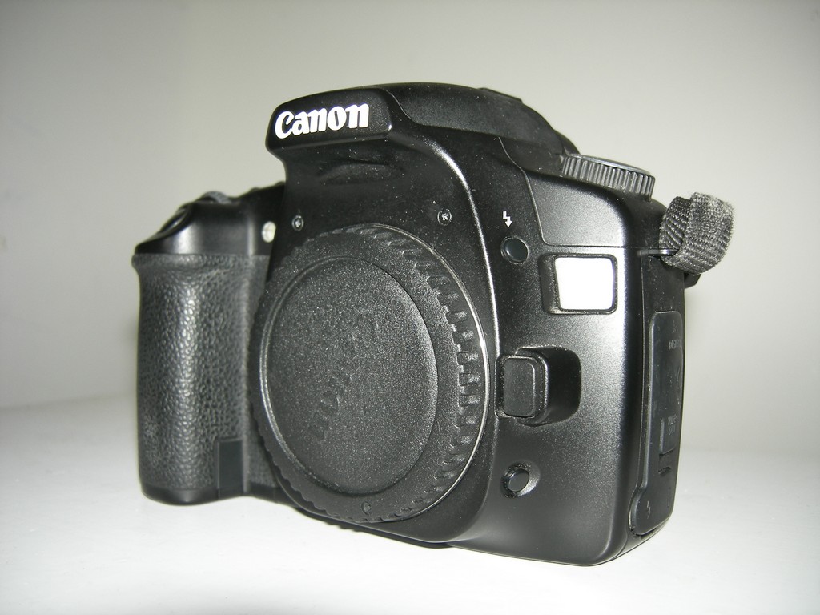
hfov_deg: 51.4
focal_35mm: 36
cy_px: 308
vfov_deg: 39.7
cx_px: 410
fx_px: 853
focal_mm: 7.5
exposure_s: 1/60.1
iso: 64
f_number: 2.7
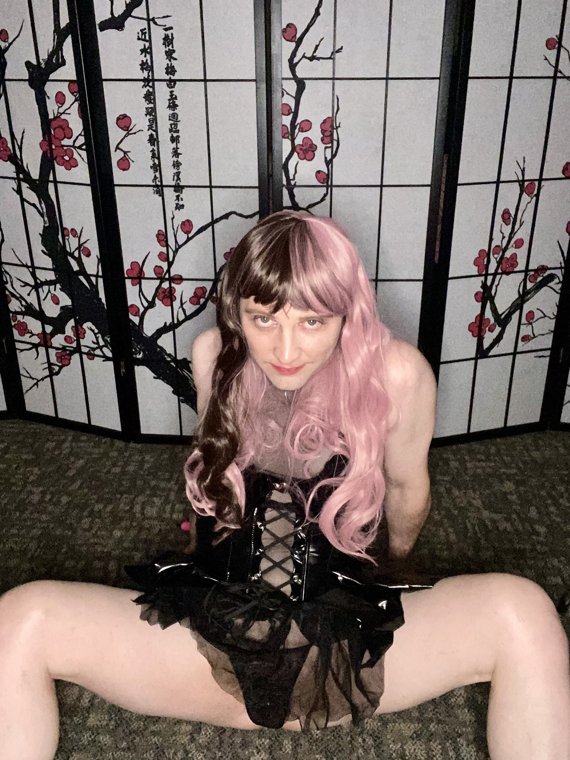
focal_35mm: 30
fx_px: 659
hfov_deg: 46.8
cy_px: 380
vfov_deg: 60.0
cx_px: 285
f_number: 2.2
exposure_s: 1/30
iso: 400
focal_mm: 2.71
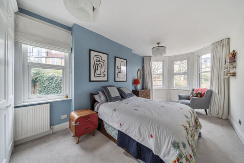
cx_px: 122
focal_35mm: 12
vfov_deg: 90.0
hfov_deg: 112.6
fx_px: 81
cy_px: 82
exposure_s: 1/6
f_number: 8
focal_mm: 12
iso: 100
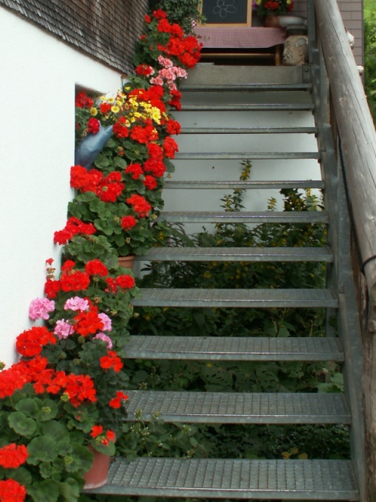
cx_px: 198
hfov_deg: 26.6
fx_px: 797
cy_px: 168
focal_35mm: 55
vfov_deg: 34.6
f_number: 3.5
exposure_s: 1/60
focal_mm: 5.86
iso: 50
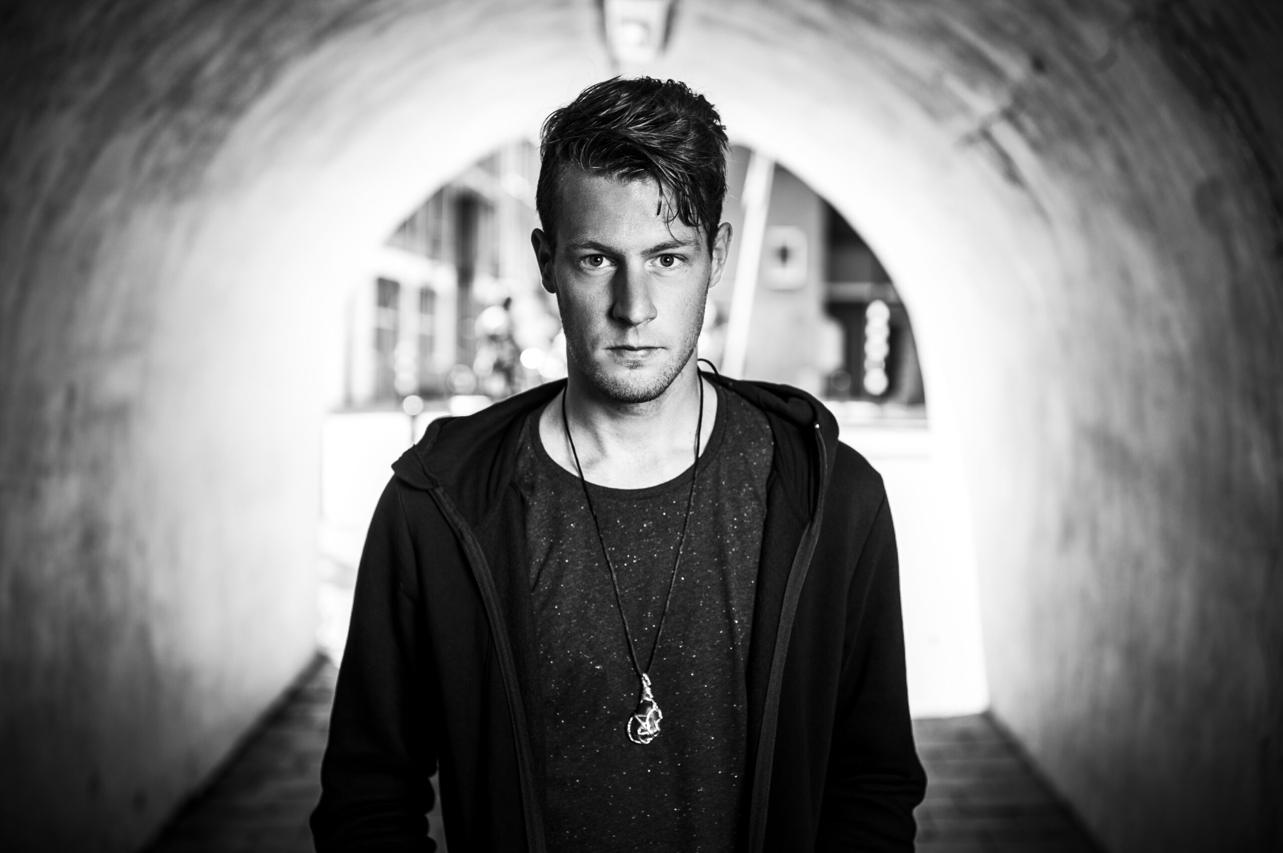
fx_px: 2208
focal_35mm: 62
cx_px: 642
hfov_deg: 32.4
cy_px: 426
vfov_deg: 21.9
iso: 200
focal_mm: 62
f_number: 3.2
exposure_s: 1/250
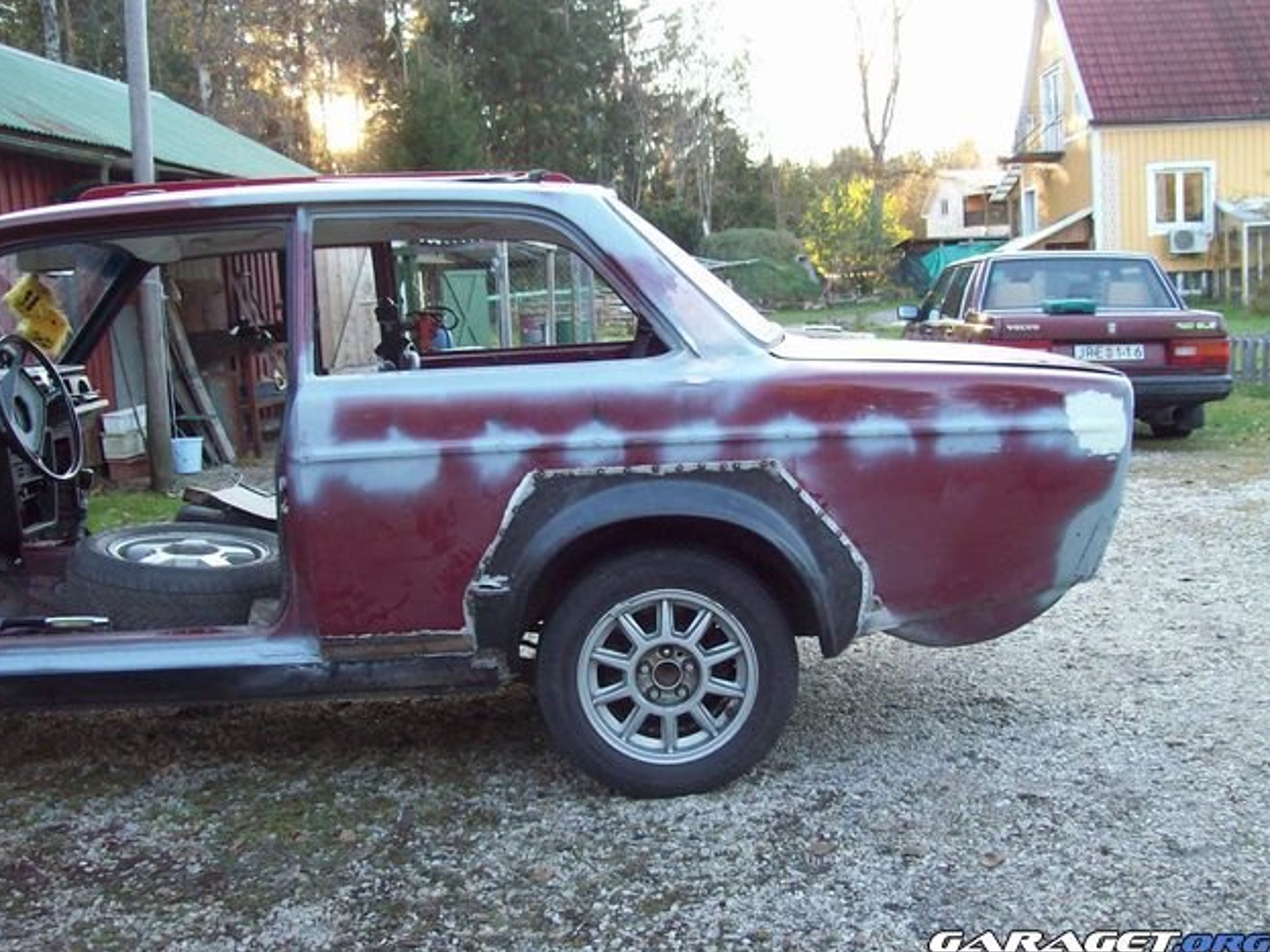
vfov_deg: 38.7
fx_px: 1357
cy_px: 473
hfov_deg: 50.1
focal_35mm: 37
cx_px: 626
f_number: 2.7
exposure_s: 1/64
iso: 124
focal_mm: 6
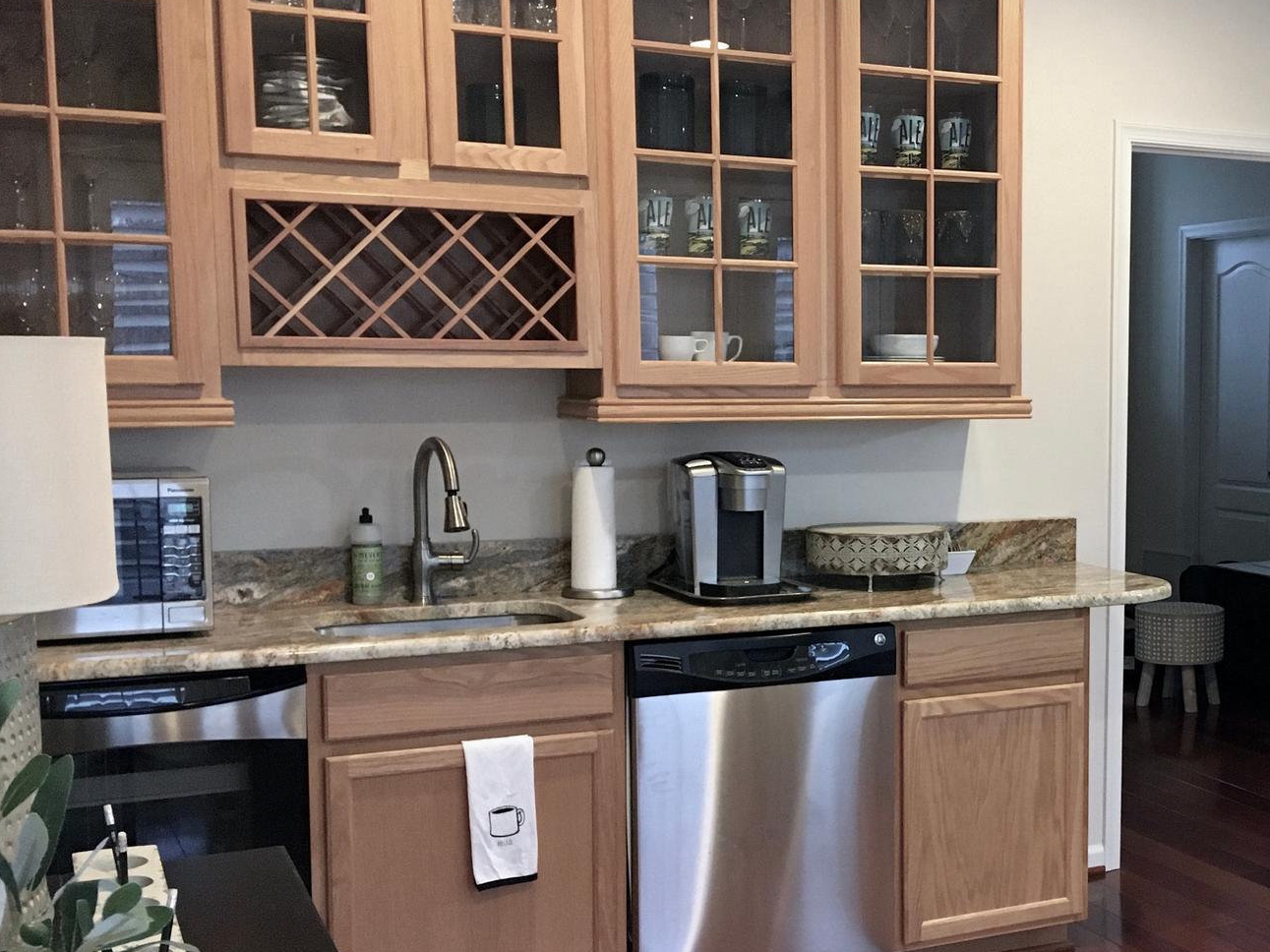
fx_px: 1688
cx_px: 986
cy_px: 537
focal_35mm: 46
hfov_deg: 39.9
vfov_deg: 31.5
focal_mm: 4.15
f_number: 2.2
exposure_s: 1/30
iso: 200
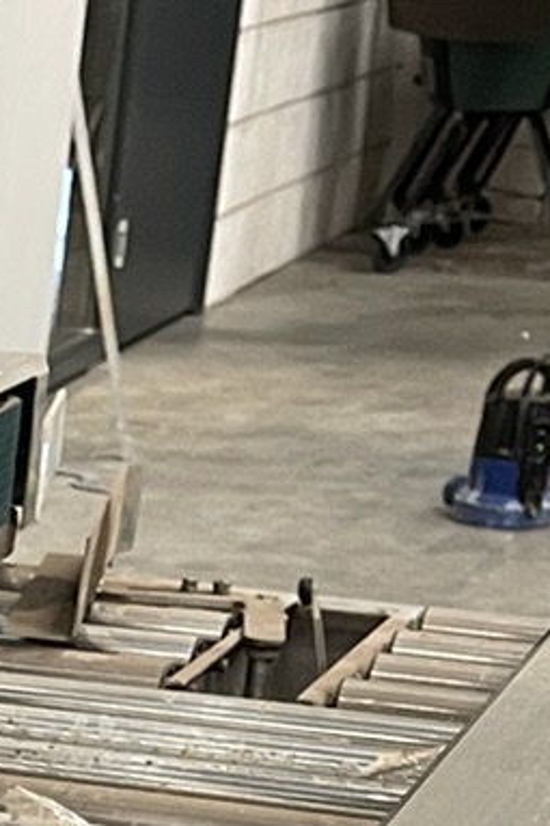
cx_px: -705
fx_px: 3188
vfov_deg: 12.9
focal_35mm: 139
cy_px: 1639
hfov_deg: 9.0
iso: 125
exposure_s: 1/68
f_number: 1.6
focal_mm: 5.1
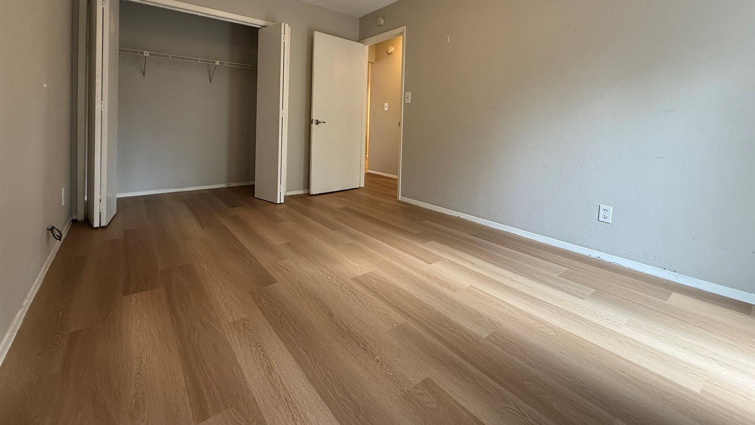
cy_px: 131
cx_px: 365
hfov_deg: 99.3
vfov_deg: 64.8
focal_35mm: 16
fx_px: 320
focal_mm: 2.22
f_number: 2.2
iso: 250
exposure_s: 1/60
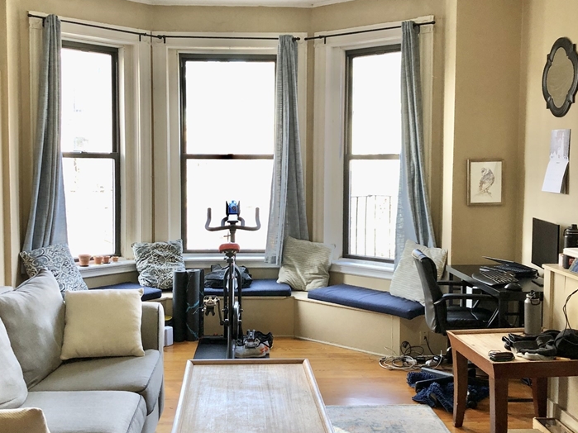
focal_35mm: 41
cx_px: 248
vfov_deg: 35.1
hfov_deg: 45.7
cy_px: 204
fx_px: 684
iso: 32
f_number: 1.8
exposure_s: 1/30
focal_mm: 3.99
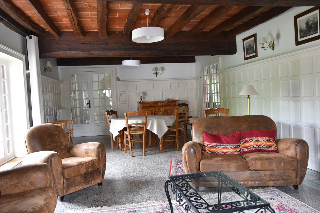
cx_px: 160
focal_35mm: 31
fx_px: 276
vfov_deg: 42.3
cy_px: 106
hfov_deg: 60.3
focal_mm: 21
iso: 800
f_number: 5
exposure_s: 1/30
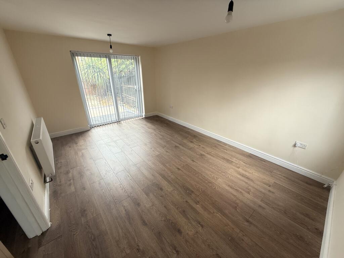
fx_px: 139
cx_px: 172
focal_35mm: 14
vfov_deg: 85.7
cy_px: 129
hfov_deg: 102.1
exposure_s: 1/99
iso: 64
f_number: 2.2
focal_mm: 2.22
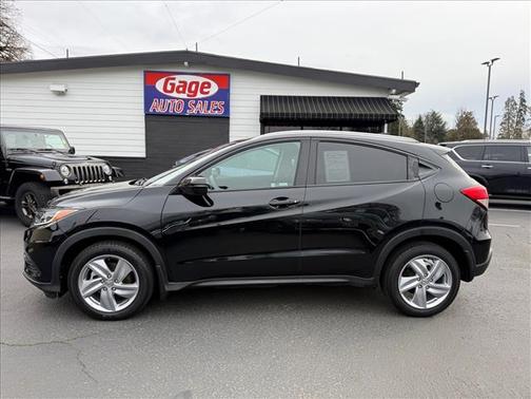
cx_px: 266
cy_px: 200
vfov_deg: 56.8
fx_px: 368
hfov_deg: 71.6
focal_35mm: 24
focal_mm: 6.76
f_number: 1.78
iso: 80
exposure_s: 1/1032
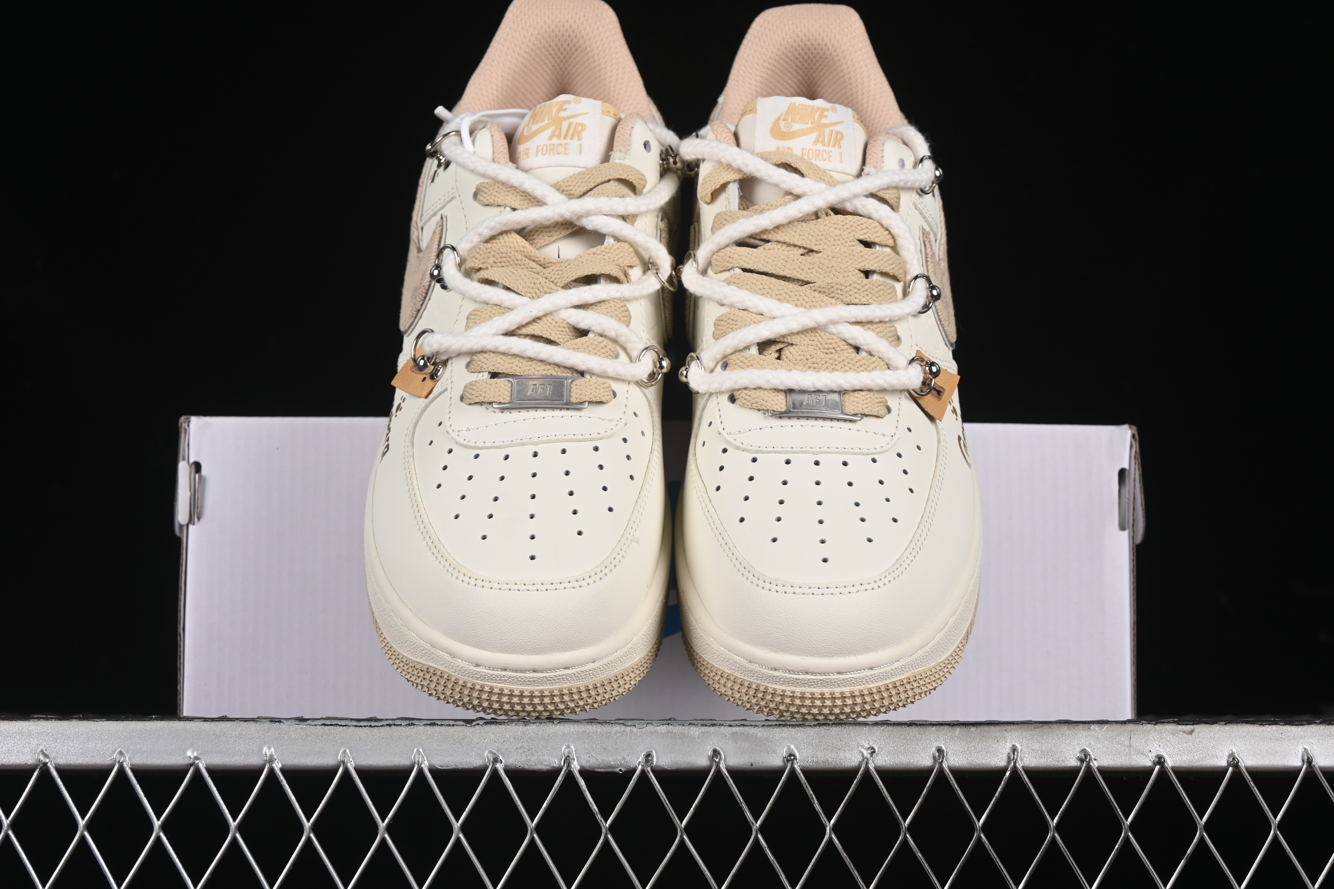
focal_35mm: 75
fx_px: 2779
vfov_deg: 18.2
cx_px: 667
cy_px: 444
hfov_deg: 27.0
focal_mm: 50
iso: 160
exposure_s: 1/80
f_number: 8
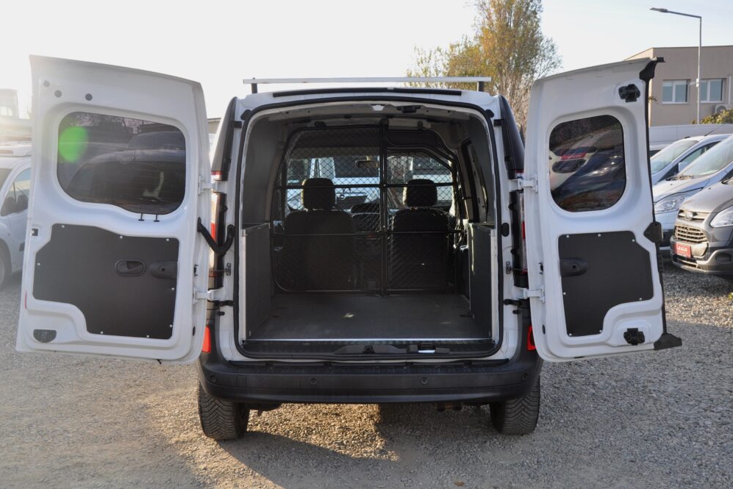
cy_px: 241
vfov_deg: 33.4
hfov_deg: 48.5
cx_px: 364
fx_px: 815
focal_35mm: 40
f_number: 7.1
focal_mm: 26
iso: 500
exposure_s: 1/200
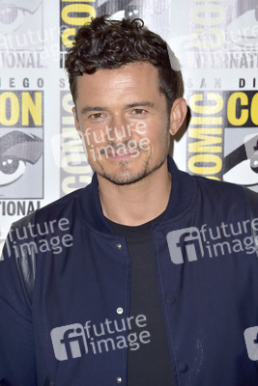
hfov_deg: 7.6
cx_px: 129
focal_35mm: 180
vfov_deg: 11.4
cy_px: 193
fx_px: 1933
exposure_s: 1/250
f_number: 7.1
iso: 320
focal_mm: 180
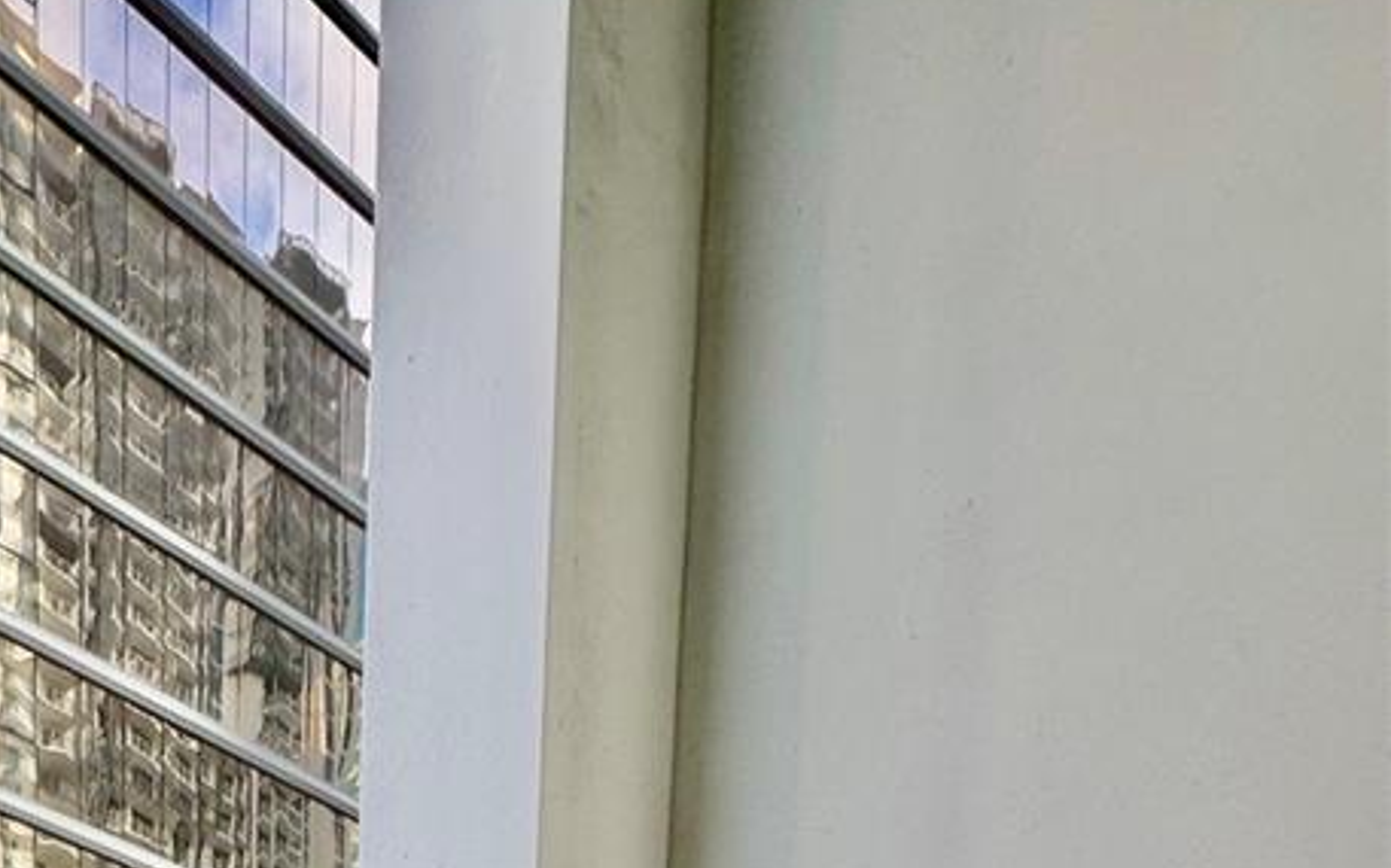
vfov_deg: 18.6
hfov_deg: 43.7
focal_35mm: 39
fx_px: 1478
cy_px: 1785
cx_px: 24
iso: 40
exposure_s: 1/124
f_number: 2.2
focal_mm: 2.22
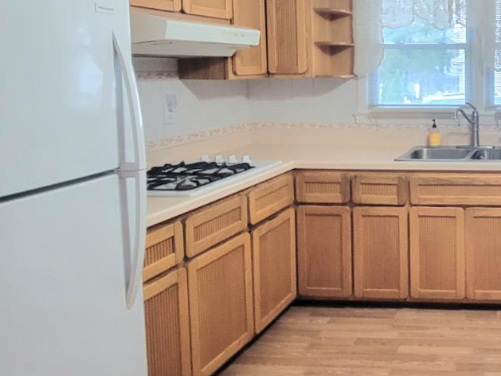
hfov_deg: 45.9
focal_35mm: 31
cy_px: 100
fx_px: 449
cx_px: 532
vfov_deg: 44.1
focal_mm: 2.2
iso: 250
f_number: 2.2
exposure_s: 1/60.2
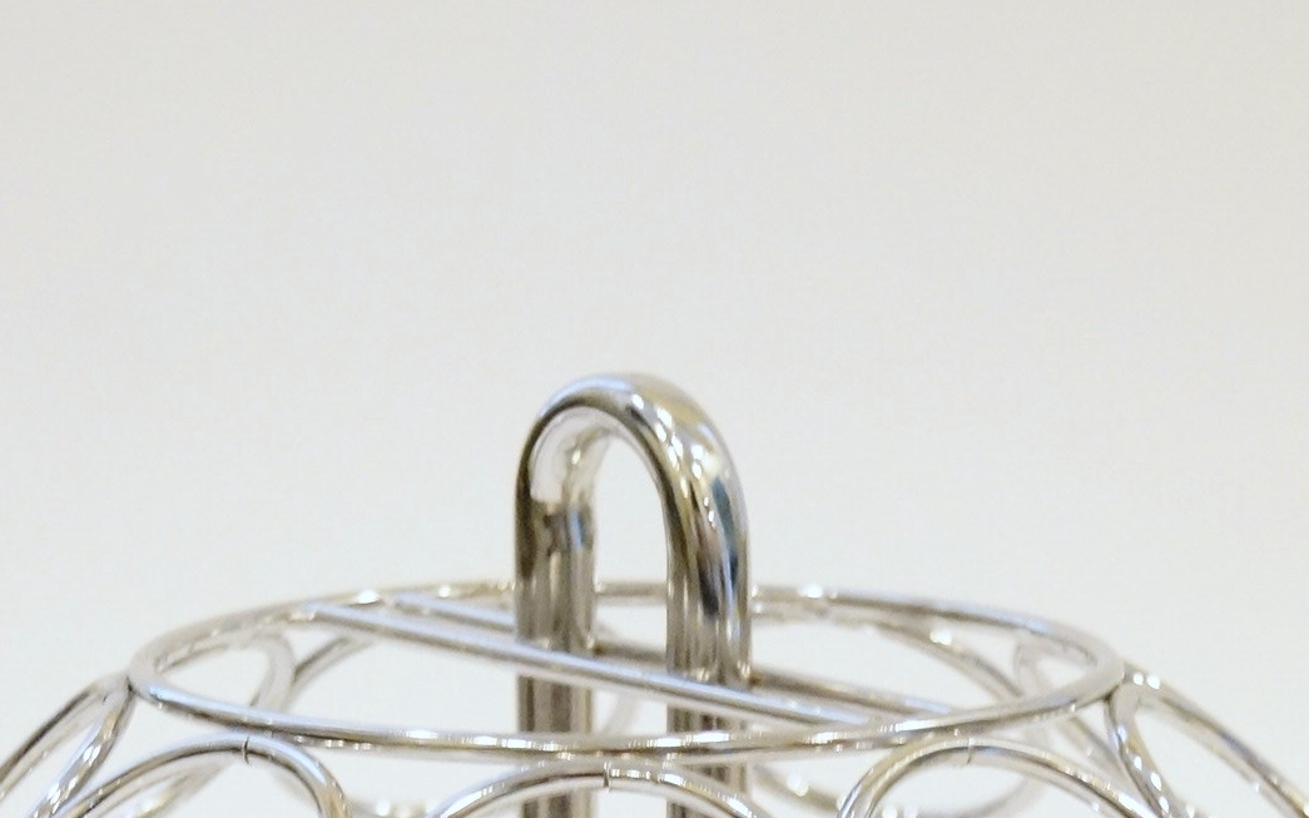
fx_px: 5101
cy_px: 1349
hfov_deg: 14.6
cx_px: 629
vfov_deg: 8.9
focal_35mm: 143
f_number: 5.6
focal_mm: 40
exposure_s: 1/60
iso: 3200
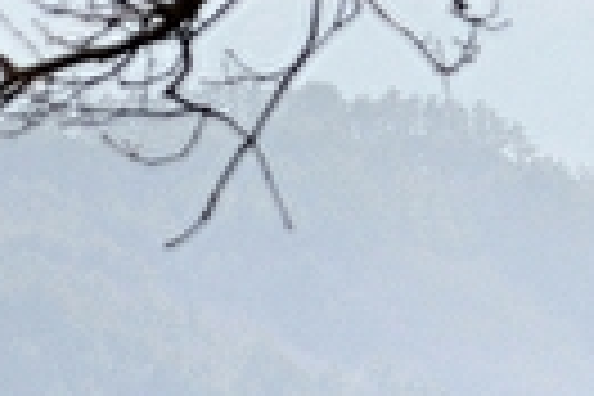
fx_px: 13875
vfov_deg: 1.6
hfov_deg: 2.5
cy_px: 896
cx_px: 140
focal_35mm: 841
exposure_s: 1/350
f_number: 8
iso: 200
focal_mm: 95
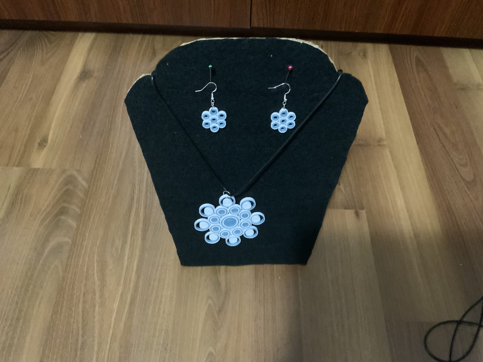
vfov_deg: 48.2
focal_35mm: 29
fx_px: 405
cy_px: 181
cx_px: 242
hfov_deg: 61.7
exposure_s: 1/21
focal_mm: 3
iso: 640
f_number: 1.8
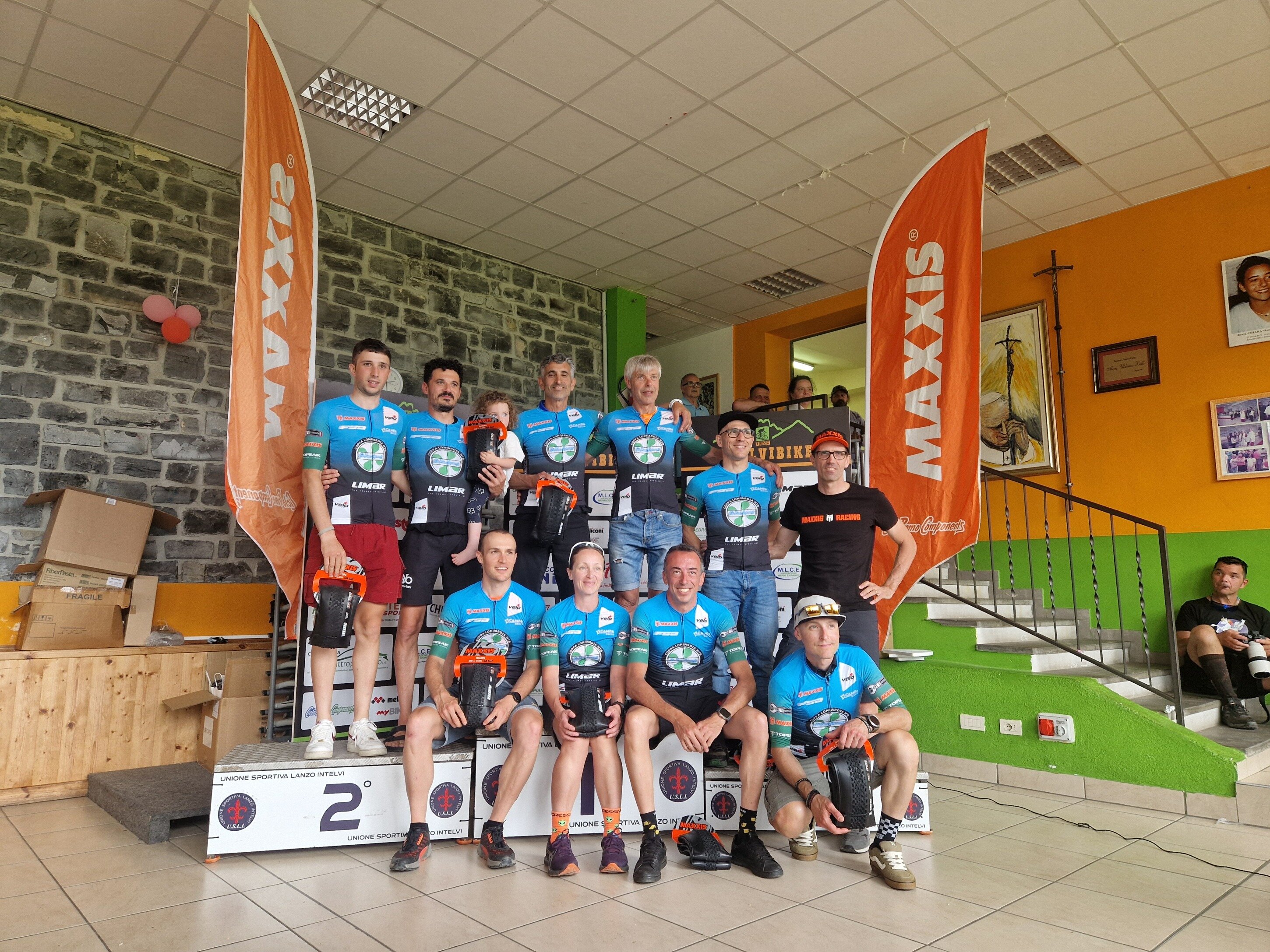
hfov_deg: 73.9
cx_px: 635
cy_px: 476
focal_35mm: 23
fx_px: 844
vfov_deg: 58.9
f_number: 1.8
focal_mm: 5.4
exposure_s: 1/180
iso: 125
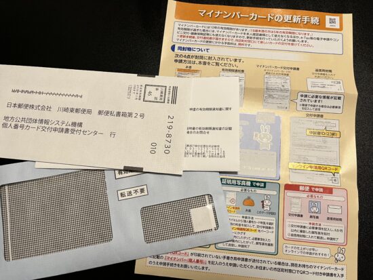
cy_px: 140
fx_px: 280
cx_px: 186
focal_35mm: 26
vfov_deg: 53.1
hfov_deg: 67.3
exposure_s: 1/60
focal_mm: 5.1
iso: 160
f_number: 1.6
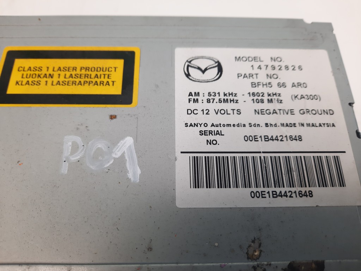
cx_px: 180
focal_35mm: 25
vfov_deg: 54.9
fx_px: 261
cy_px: 136
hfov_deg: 69.4
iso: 50
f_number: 2
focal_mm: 4.6
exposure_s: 1/50
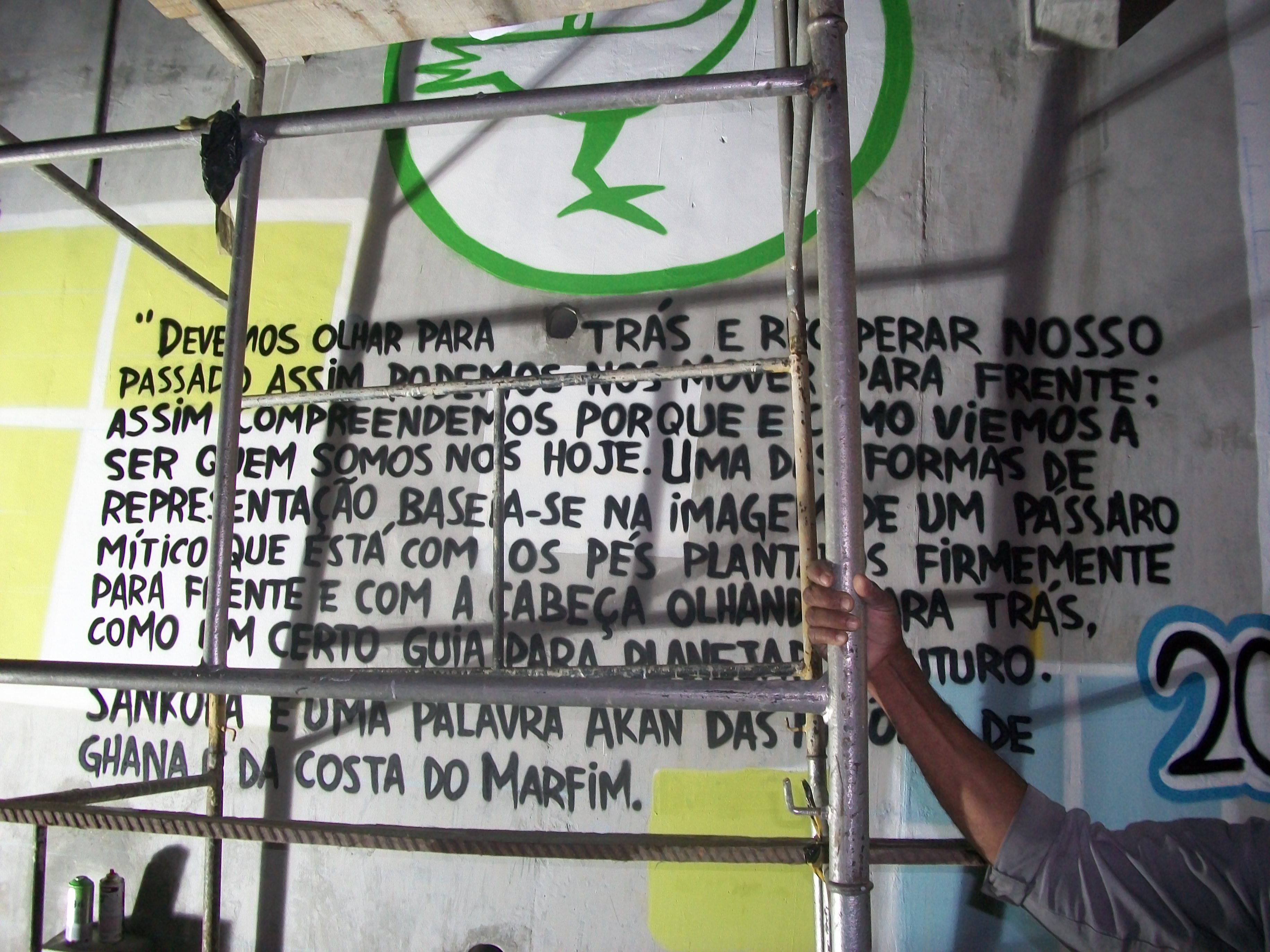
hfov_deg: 56.8
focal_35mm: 32
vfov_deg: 44.2
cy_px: 476
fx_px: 1174
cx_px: 635
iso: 160
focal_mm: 5.7
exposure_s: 1/30
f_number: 2.9
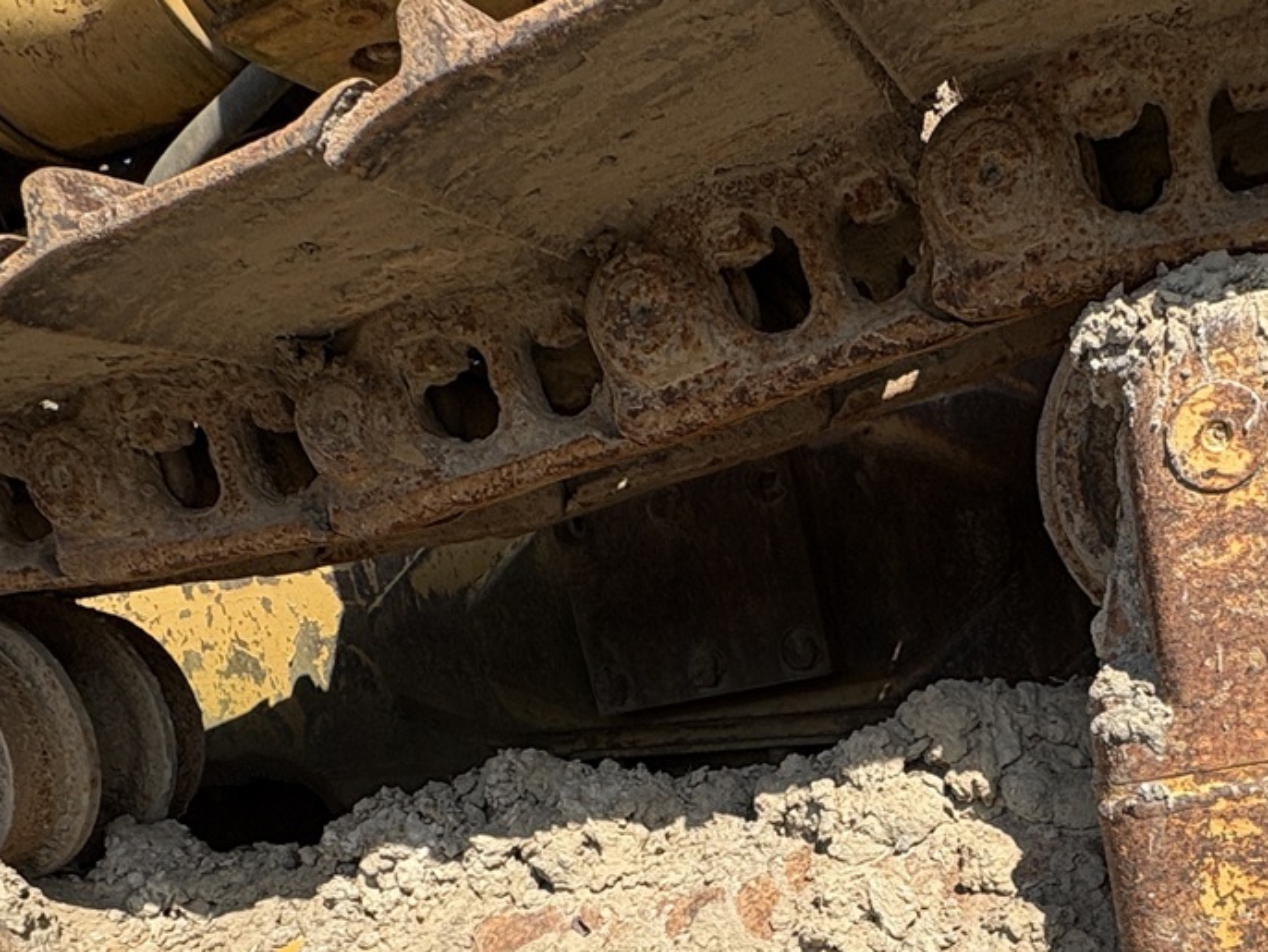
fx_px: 1356
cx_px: 941
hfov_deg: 48.3
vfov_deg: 35.0
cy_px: 954
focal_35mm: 37
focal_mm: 2.22
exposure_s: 1/1748
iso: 40
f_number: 2.2
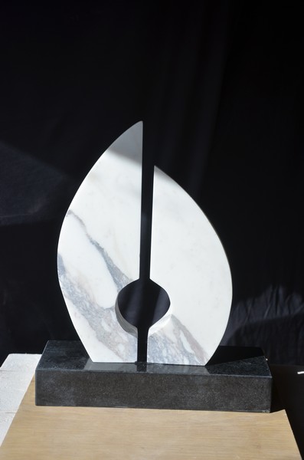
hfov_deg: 23.7
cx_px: 152
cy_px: 230
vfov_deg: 35.1
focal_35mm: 57
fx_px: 726
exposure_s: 1/1600
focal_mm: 38
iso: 320
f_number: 5
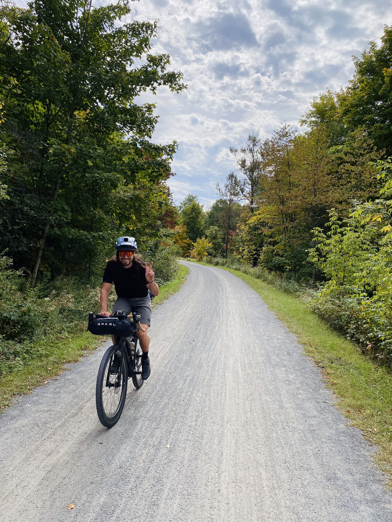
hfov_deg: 53.1
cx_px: 196
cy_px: 261
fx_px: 393
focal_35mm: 26
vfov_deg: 67.3
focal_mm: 4.25
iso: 32
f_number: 1.8
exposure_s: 1/3401
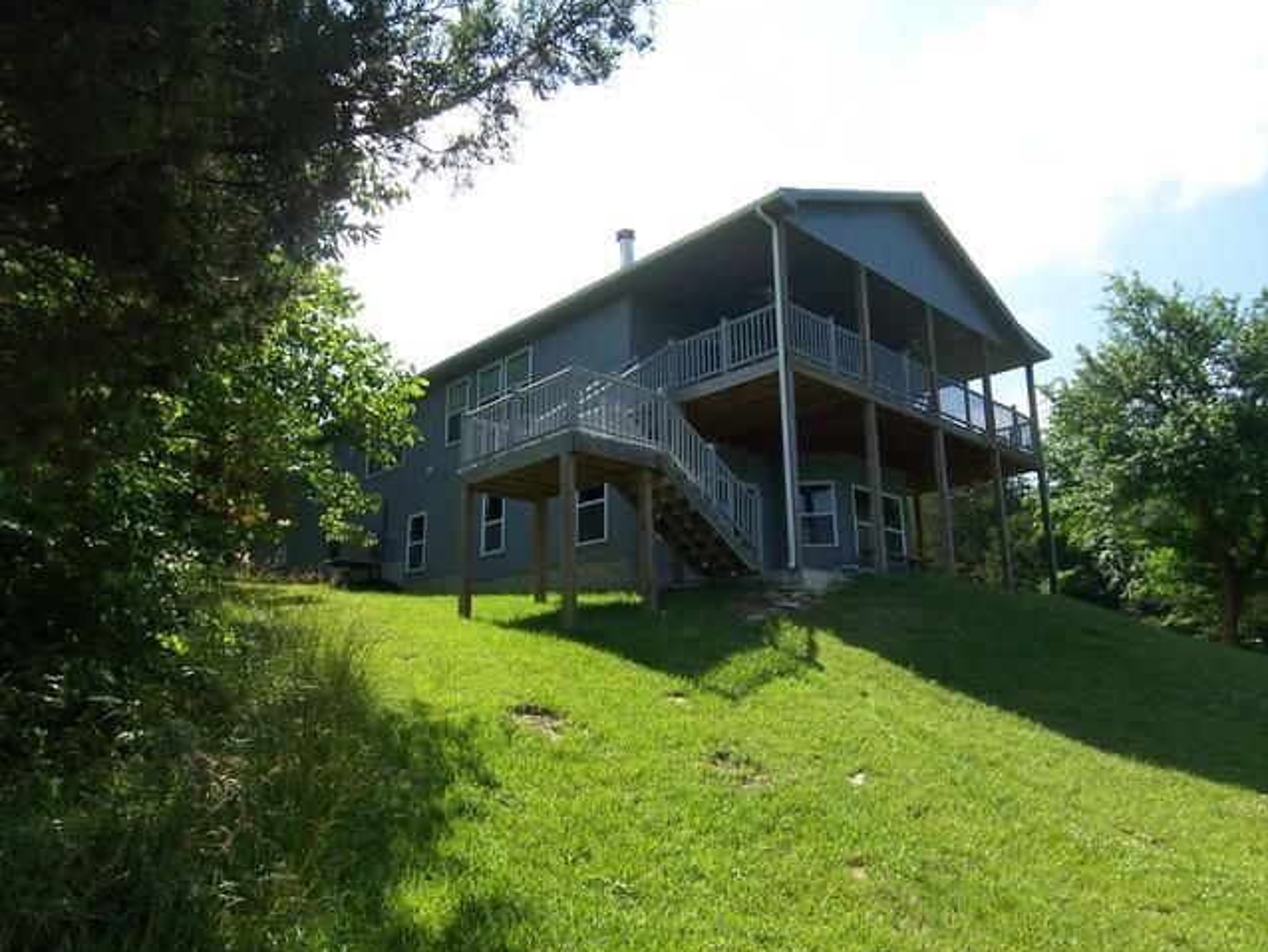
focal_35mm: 24
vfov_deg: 56.8
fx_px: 879
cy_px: 487
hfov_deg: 71.6
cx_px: 630
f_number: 5.6
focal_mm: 3.8
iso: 64
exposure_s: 1/160
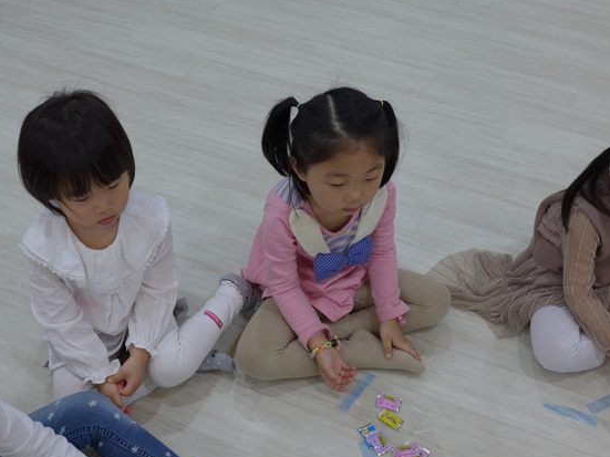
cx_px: 331
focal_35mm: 43
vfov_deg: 33.6
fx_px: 758
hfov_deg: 43.8
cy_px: 243
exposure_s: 1/80
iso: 80
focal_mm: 7.3
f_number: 1.7
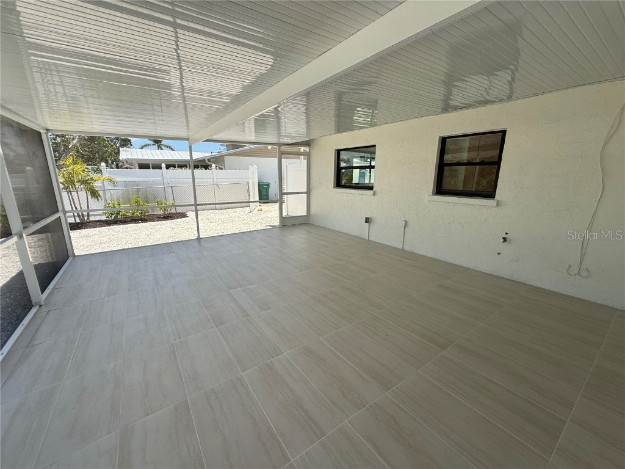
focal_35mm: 14
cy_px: 234
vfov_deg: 85.7
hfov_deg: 102.1
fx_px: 253
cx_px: 312
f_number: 2.2
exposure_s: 1/779
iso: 50
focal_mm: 2.22
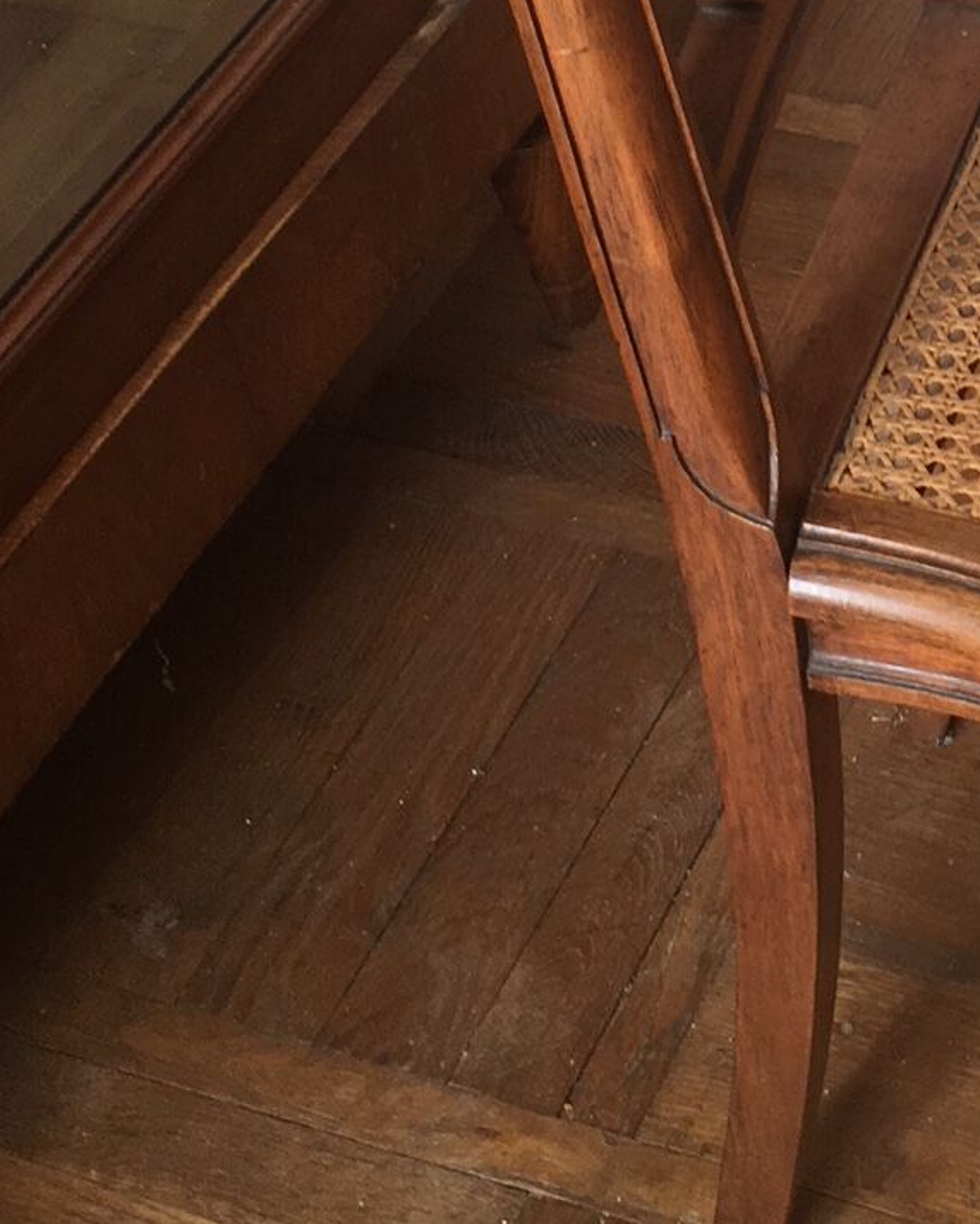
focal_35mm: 80
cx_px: 1092
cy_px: 33
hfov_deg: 18.4
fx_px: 2899
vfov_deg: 23.0
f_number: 2.2
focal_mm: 4.15
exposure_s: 1/50
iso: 32
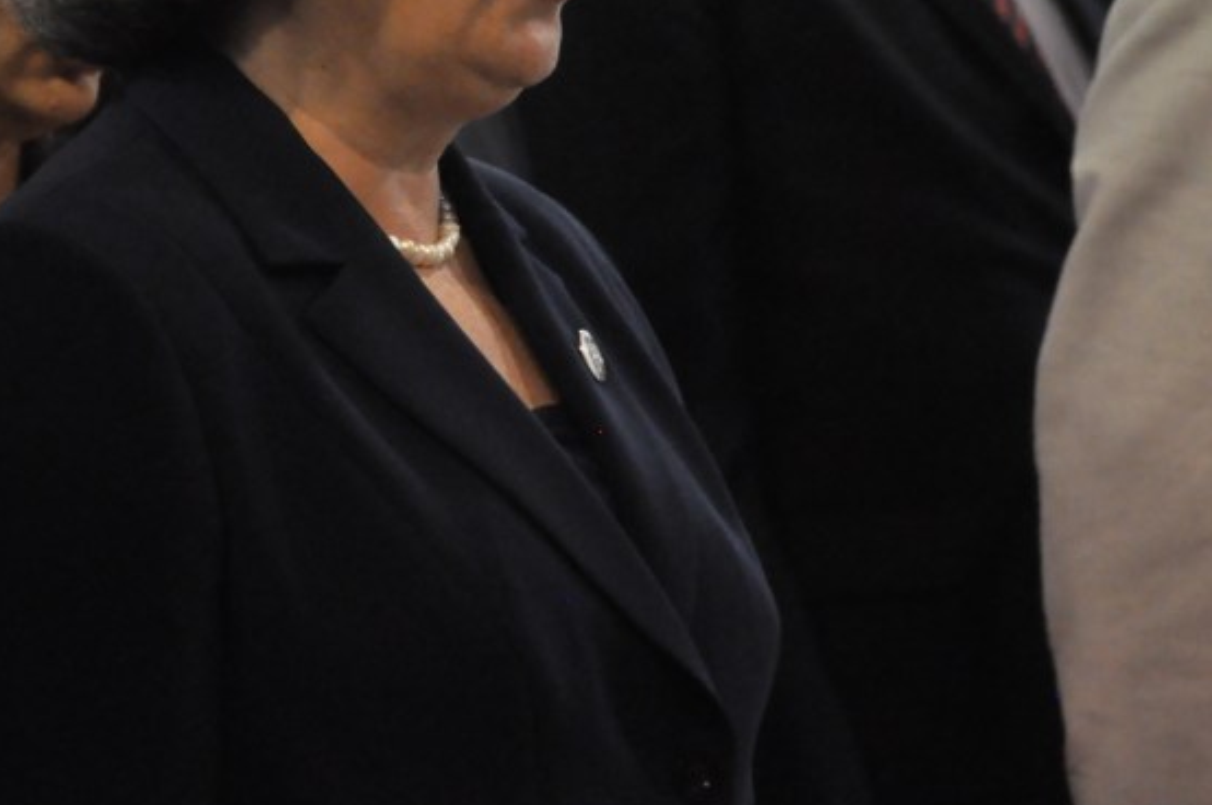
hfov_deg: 7.1
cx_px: 164
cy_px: 94
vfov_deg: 4.7
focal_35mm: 291
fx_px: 9783
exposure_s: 1/250
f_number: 5.6
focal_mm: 105
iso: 2000
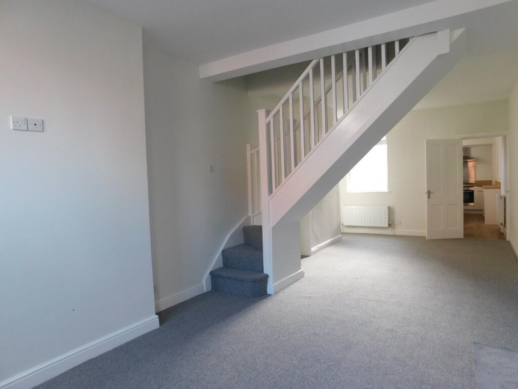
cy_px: 194
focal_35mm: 23
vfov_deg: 58.9
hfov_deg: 73.9
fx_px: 344
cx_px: 259
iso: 200
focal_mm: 4
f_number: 3
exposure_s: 1/30
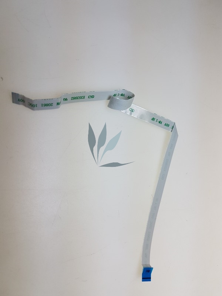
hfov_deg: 53.1
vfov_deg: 67.3
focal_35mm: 26
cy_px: 148
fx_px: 222
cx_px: 111
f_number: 1.7
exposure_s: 1/344
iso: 40
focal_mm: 4.2
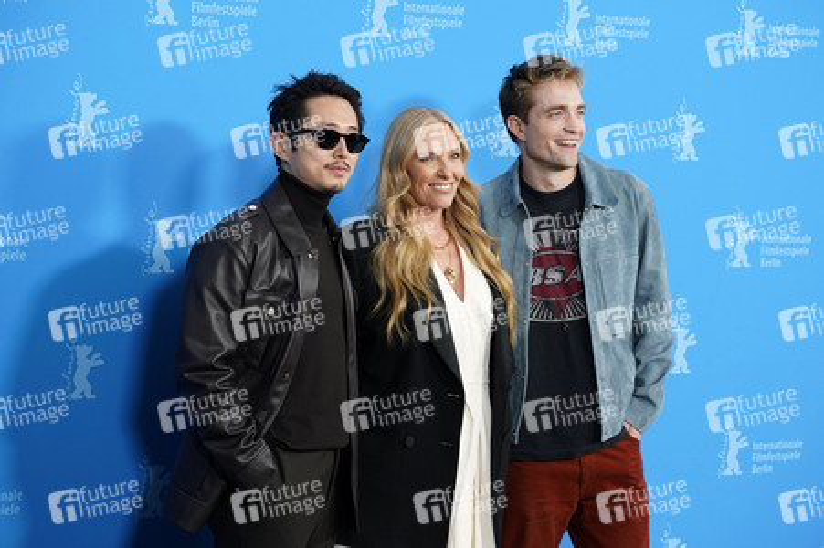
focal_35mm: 80
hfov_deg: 25.4
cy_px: 274
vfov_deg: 17.0
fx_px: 1830
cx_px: 412
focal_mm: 80
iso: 2000
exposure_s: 1/125
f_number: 5.6
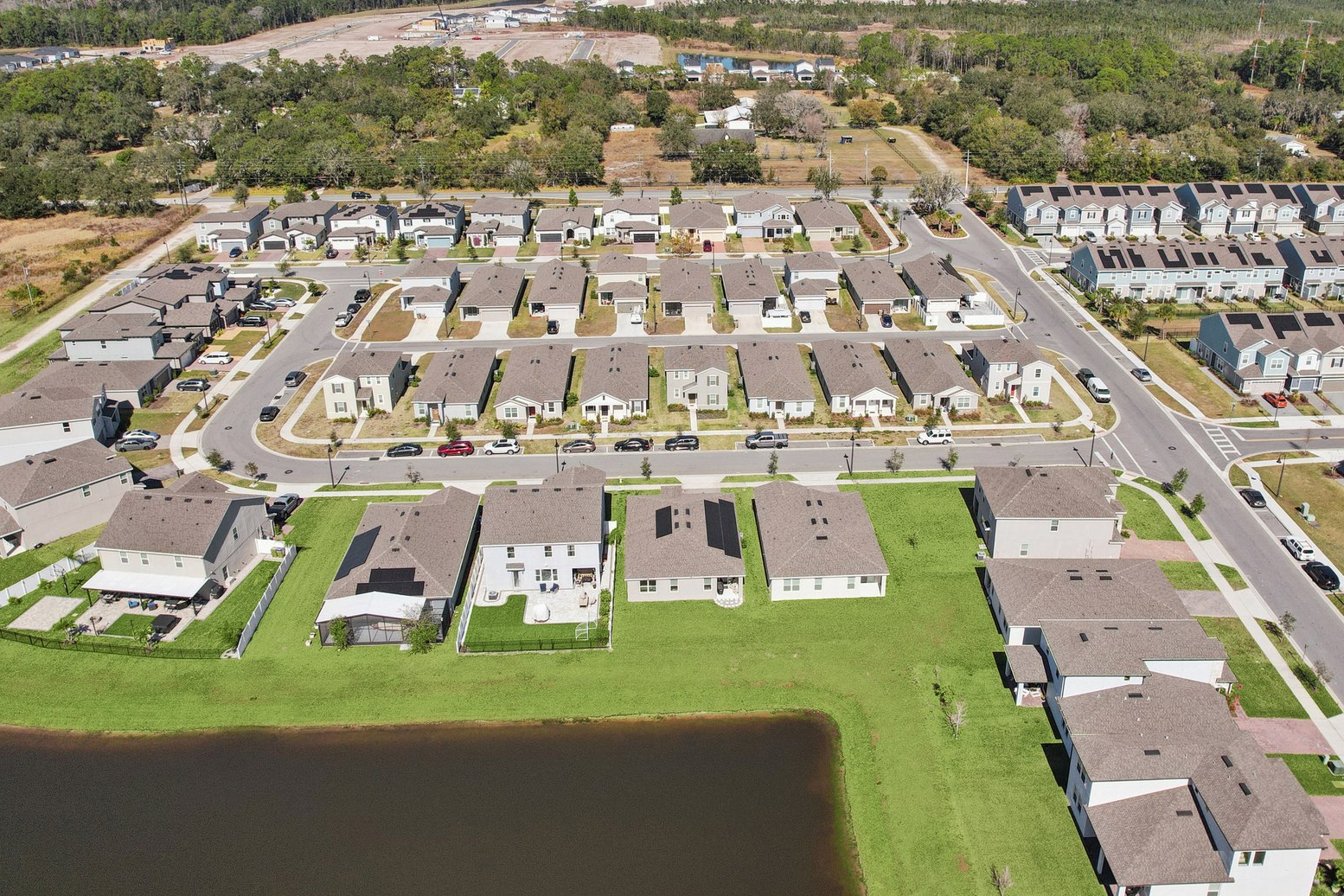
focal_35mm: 29
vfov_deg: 44.8
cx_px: 728
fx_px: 1083
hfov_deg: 63.6
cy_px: 369
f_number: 2.8
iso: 150
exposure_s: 1/3000
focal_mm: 8.4
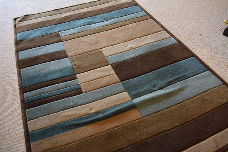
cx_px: 114
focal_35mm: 30
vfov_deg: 43.6
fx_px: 190
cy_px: 76
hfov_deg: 61.9
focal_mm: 20
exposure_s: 1/30
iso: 800
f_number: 3.8
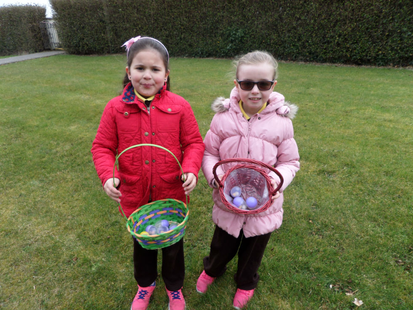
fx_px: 286
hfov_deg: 71.6
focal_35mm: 24
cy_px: 155
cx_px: 206
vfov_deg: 56.8
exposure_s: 1/180
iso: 80
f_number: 3.1
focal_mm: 4.3
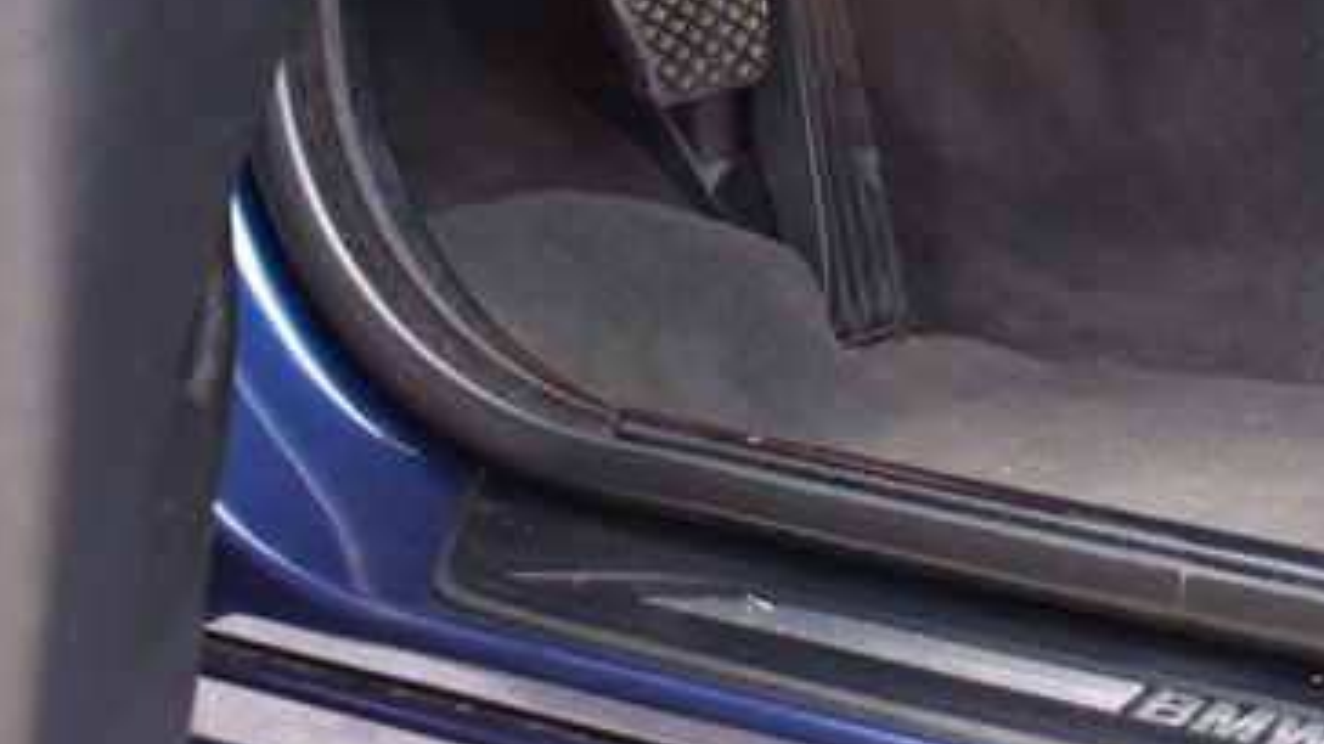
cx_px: 1477
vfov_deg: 9.5
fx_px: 4352
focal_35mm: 124
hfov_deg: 16.7
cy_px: -361
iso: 1000
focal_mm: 28
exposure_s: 1/15
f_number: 6.3
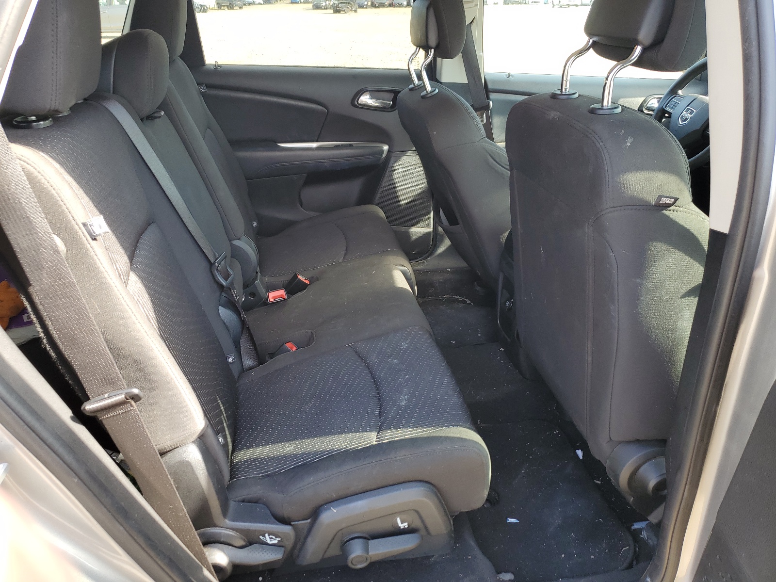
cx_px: 388
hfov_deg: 67.3
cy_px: 291
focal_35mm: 26
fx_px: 583
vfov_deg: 53.1
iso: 50
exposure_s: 1/154
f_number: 1.5
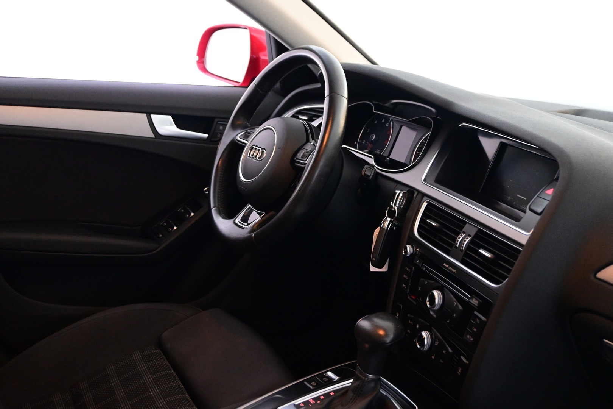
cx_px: 306
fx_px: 741
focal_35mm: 44
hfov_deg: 45.0
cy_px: 204
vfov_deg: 30.8
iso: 4500
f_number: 4.8
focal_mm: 29
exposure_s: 1/50
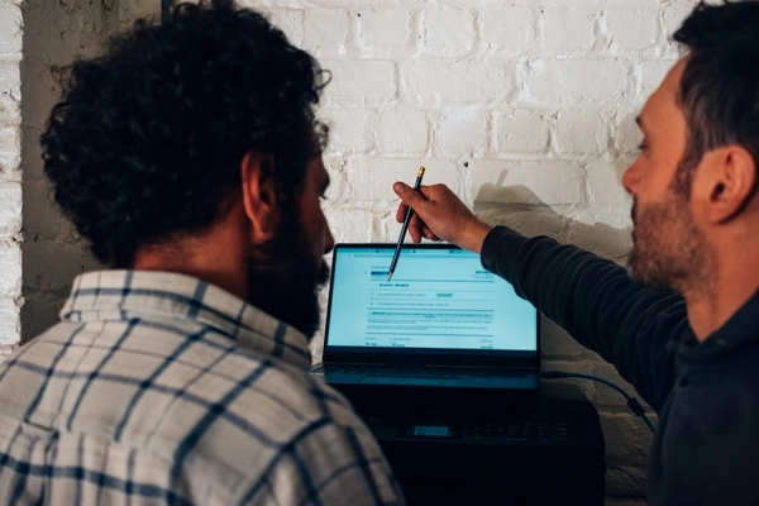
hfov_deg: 47.4
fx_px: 864
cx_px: 380
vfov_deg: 32.6
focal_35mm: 41
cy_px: 253
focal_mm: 27
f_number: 2.8
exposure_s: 1/125
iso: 800
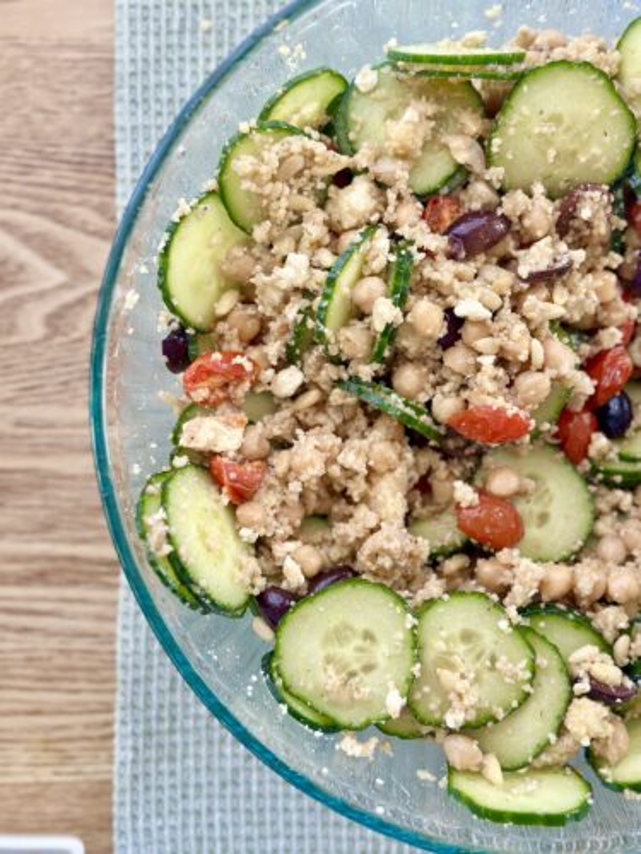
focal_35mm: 48
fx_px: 1185
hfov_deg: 30.3
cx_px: 320
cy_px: 427
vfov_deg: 39.7
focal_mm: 6.86
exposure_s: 1/110
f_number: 1.78
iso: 125
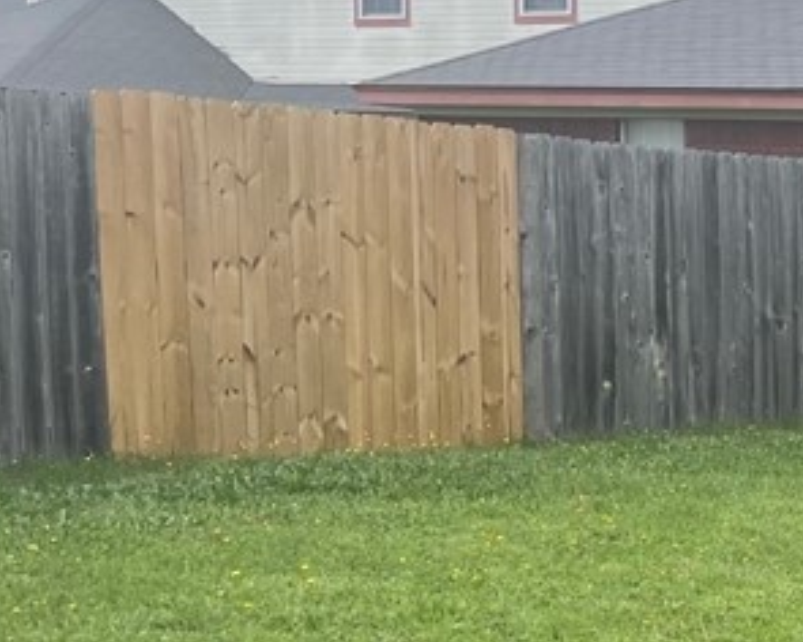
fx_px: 2091
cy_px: 645
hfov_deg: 18.8
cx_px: 1255
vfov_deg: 17.1
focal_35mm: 88
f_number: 1.6
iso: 32
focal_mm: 5.1
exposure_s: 1/1078
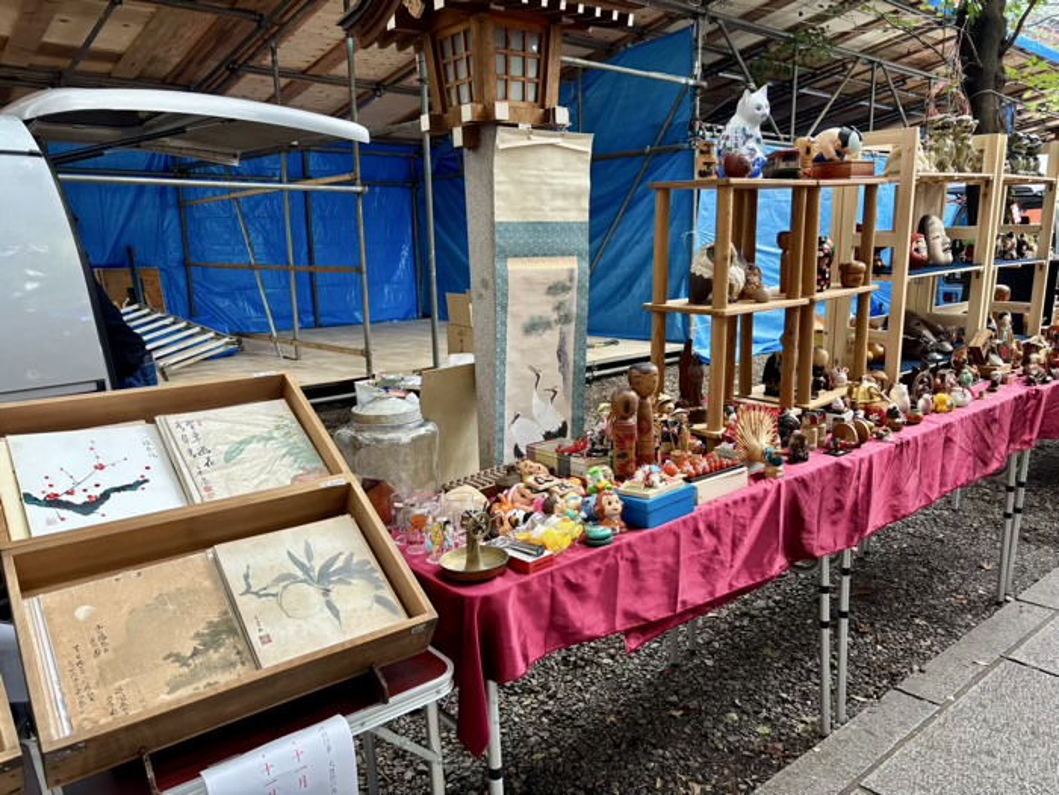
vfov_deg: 53.1
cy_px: 398
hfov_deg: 67.3
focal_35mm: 26
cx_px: 530
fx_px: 795
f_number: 1.6
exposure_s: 1/108
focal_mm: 5.96
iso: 125
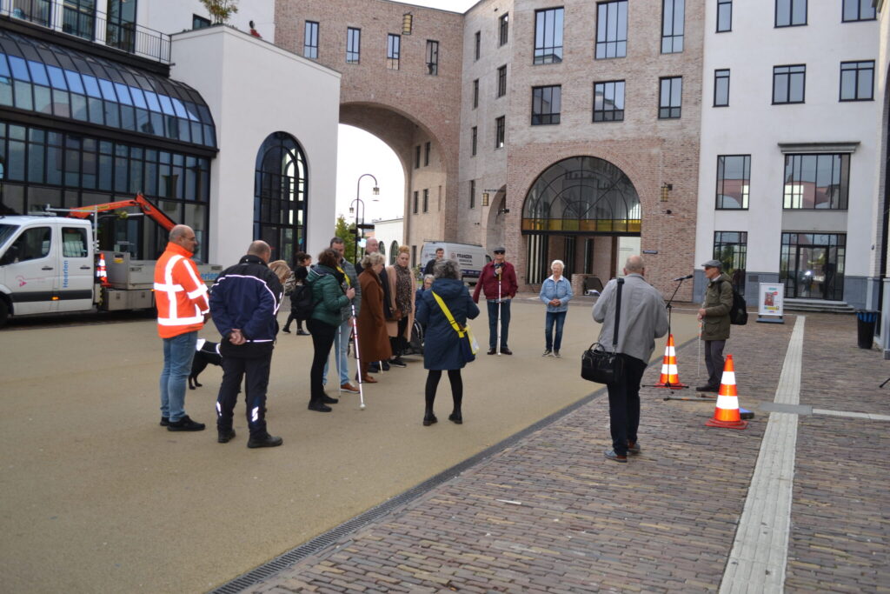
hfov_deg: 67.4
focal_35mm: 27
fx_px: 668
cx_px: 445
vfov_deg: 47.9
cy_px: 297
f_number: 4
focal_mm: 18
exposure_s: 1/200
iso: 100
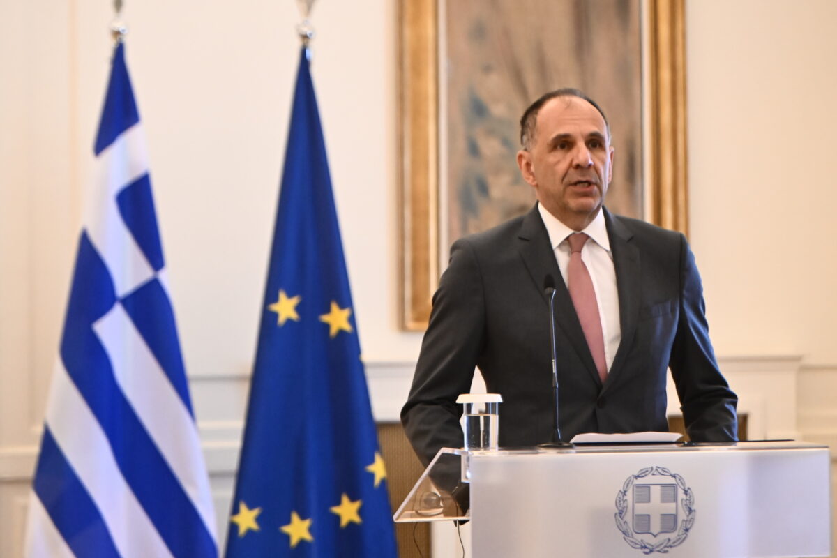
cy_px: 279
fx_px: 4533
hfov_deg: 10.5
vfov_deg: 7.0
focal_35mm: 195
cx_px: 418
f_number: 2.8
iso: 2500
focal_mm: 130
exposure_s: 1/320
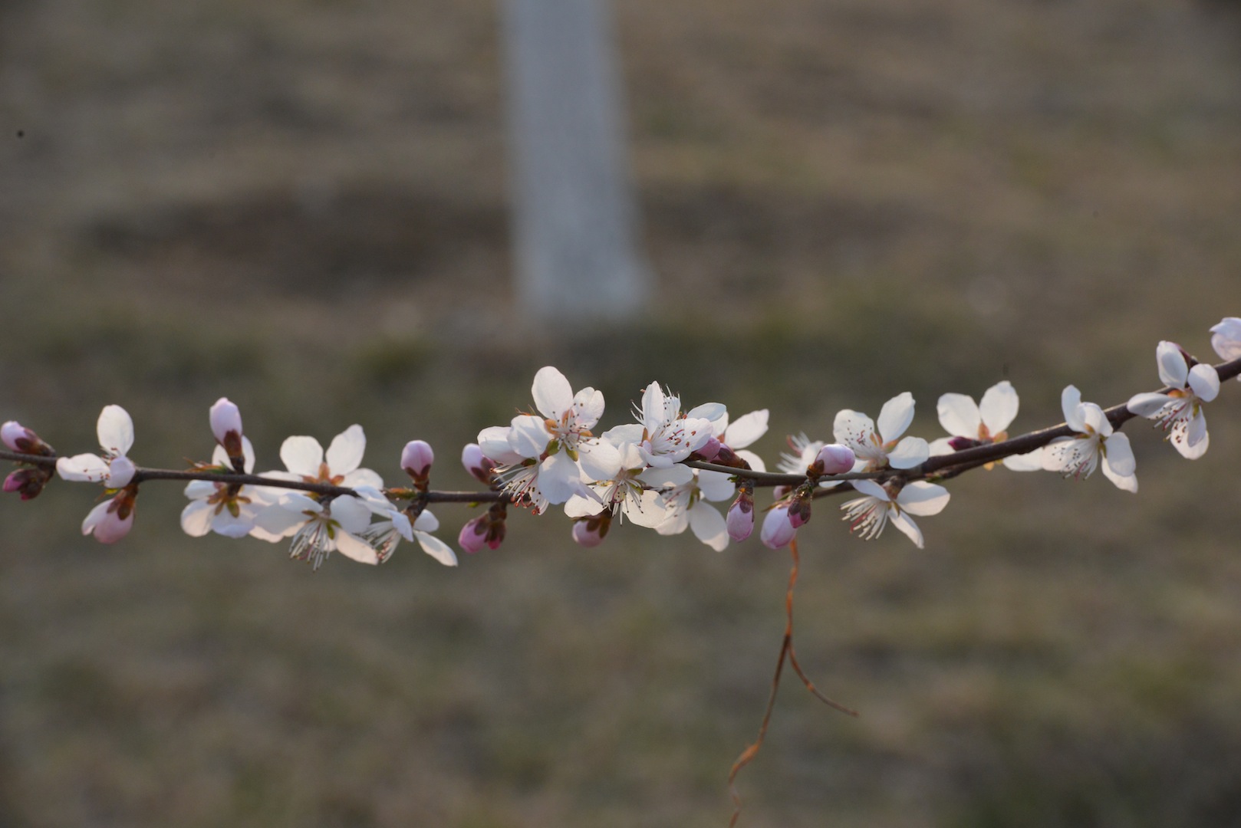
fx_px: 6897
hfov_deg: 10.3
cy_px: 414
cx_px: 620
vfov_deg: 6.9
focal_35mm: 200
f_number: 13
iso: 1600
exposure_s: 1/640
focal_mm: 200
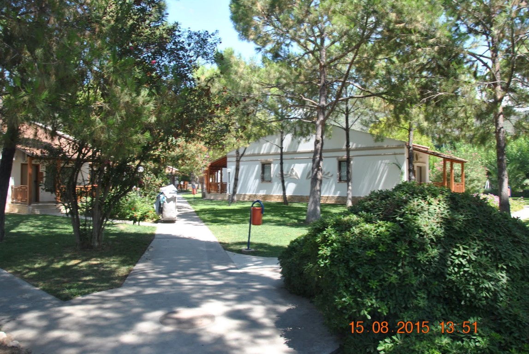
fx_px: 397
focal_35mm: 27
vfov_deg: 48.1
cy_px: 177
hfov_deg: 67.3
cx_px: 264
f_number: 5.6
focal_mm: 18
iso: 100
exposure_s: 1/125
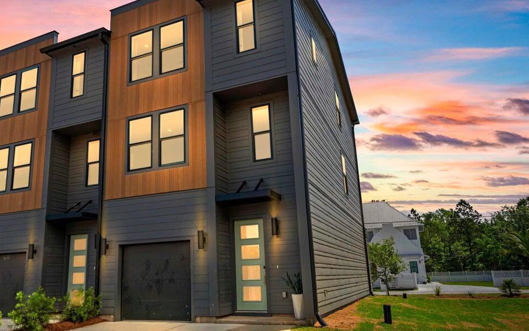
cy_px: 178
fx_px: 404
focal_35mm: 28
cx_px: 220
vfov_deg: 44.5
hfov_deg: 66.0
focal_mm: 17
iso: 100
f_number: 7.1
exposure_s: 1/250
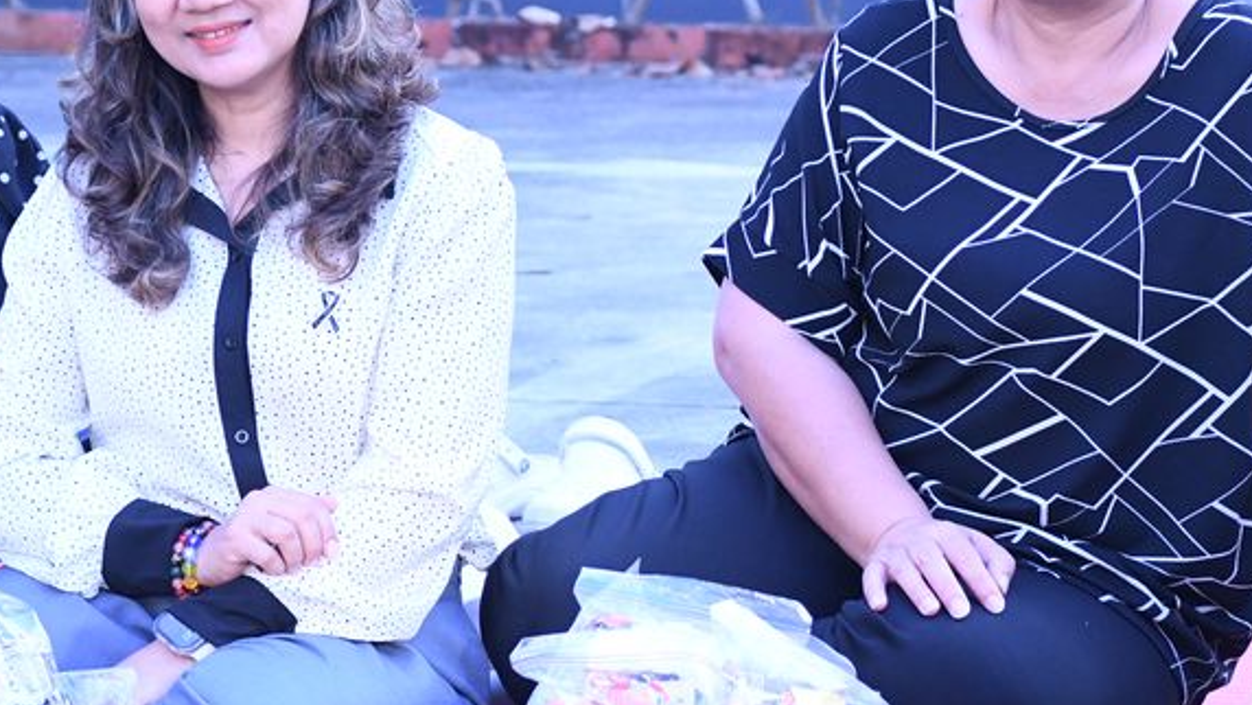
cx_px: 495
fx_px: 6973
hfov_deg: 10.3
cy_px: 266
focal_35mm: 210
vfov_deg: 5.8
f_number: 5.6
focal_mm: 75
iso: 2500
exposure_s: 1/500
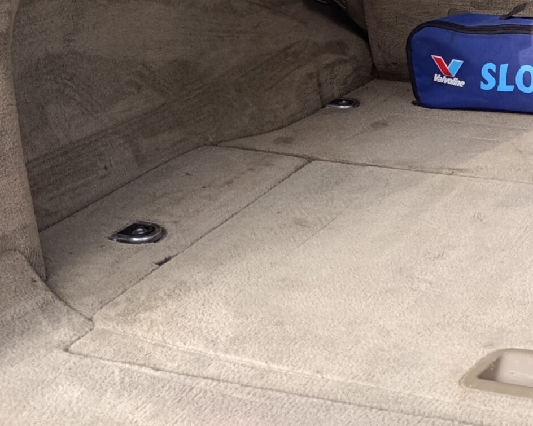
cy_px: 120
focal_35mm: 61
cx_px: 579
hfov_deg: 28.3
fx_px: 962
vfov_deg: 24.8
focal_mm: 6.14
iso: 80
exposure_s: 1/100
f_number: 1.6
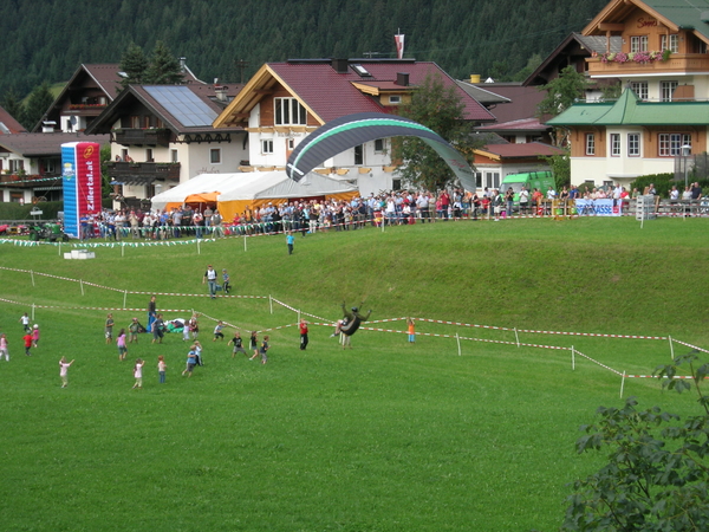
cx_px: 354
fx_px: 2314
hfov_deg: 17.4
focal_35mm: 113
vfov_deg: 13.1
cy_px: 266
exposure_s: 1/153
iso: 64
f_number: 4.9
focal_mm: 23.4
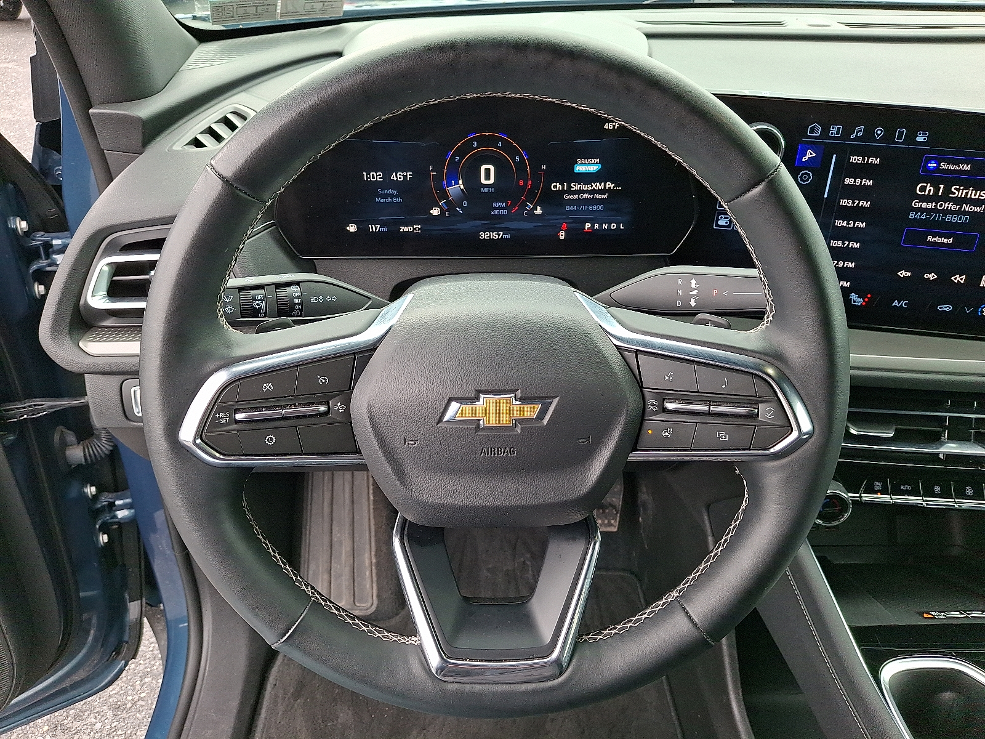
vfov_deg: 54.9
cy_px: 370
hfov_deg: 69.4
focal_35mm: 25
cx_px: 492
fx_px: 711
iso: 30
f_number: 1.8
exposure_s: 1/192
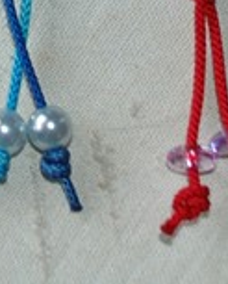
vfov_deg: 8.0
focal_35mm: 231
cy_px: -258
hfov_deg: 6.6
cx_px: -163
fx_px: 1943
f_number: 2.8
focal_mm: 28
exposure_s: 1/60
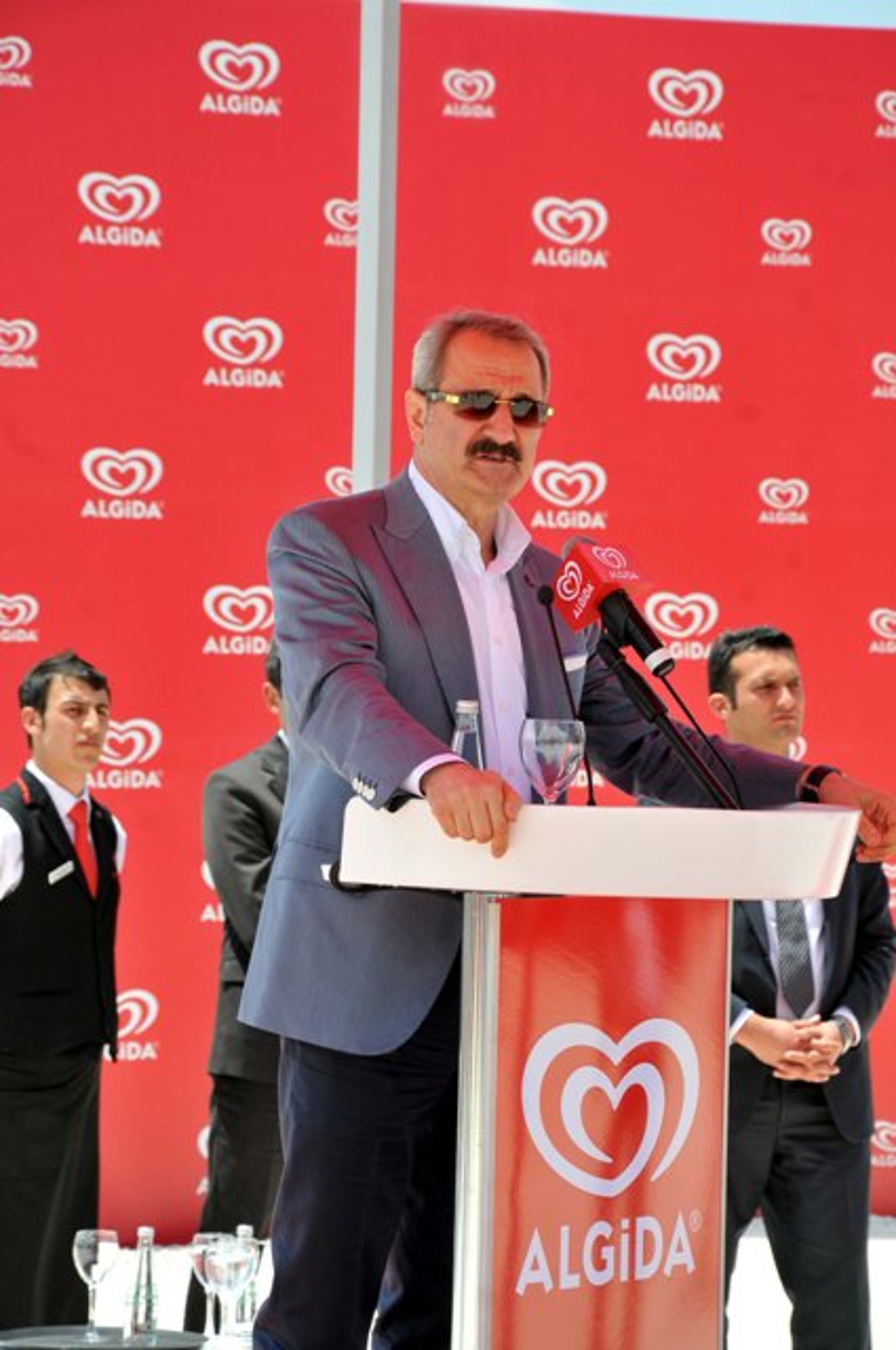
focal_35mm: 147
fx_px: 5502
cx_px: 448
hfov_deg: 9.3
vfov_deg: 14.0
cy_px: 675
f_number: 10
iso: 320
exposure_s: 1/400
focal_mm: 98
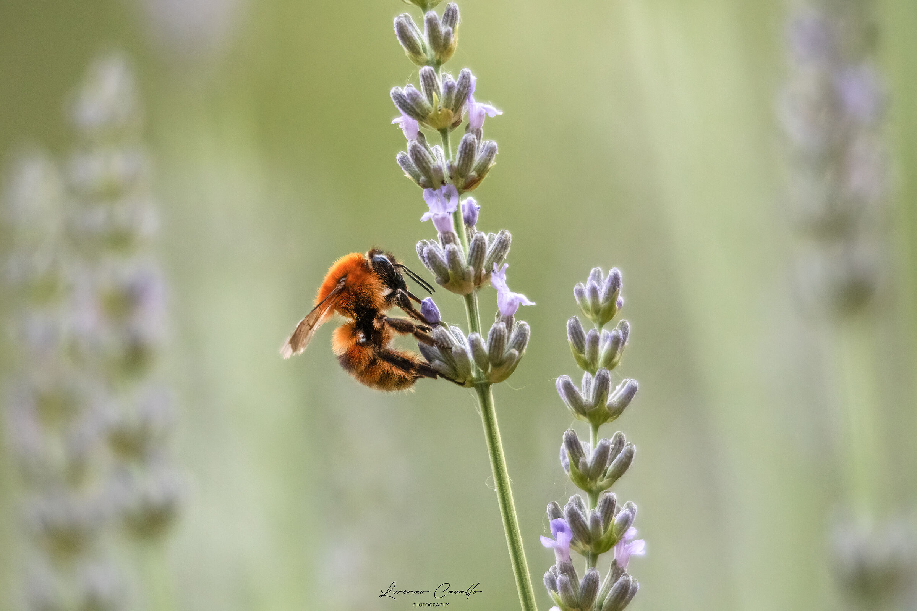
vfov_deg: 2.3
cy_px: 306
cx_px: 458
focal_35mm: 600
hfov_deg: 3.4
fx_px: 15282
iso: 2000
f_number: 5.6
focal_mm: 400
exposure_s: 1/1000
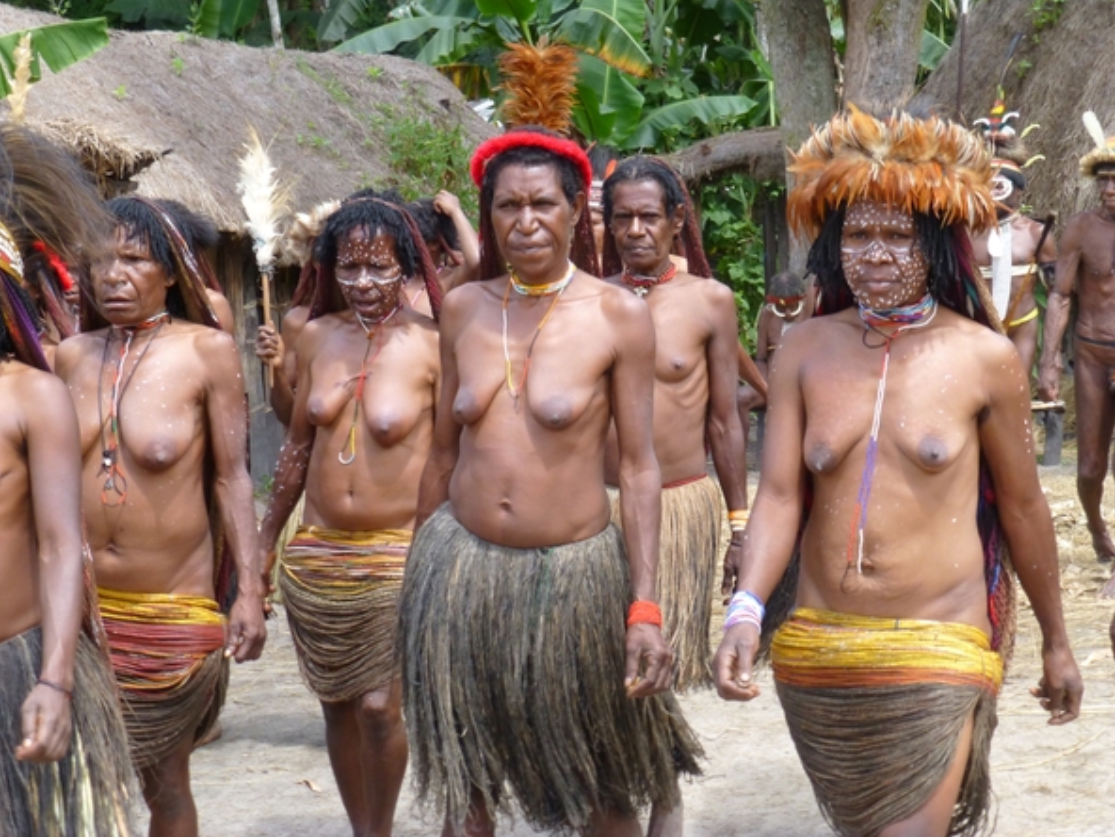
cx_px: 554
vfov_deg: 20.7
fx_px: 2287
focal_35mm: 71
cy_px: 415
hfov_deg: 27.4
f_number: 5
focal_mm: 12.5
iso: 250
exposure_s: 1/250
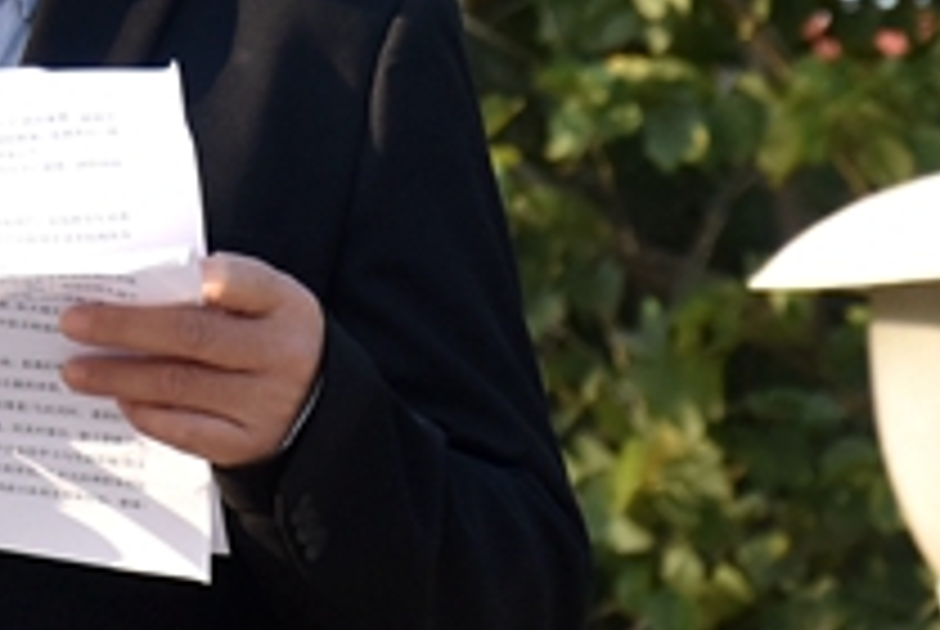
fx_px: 10028
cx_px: -171
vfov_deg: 3.6
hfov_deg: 5.3
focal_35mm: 384
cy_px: -243
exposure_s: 1/500
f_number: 8
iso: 640
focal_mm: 85
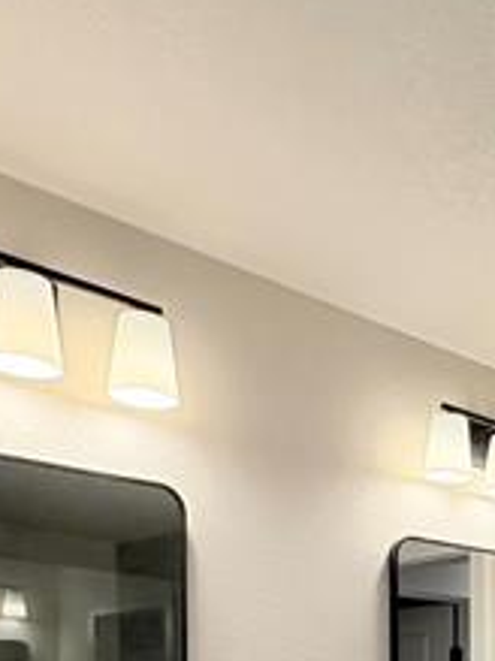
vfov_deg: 33.7
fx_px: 935
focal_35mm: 49
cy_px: 733
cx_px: 545
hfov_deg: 27.2
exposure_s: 1/130
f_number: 2.2
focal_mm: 2.22
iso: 80
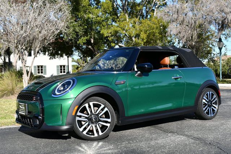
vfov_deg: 29.3
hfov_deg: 42.7
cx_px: 116
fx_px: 295
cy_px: 77
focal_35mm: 46
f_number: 8
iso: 110
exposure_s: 1/250
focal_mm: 23
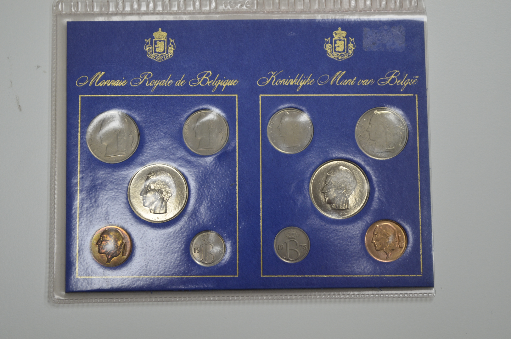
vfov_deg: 17.4
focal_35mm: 78
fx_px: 1105
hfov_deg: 26.0
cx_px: 256
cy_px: 170
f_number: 5.6
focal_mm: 52
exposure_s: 1/60
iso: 450
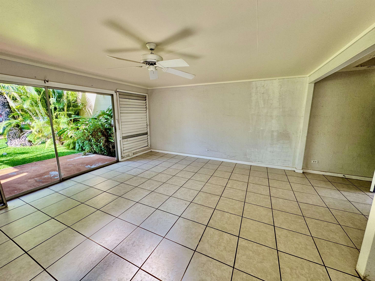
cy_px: 140
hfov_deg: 102.1
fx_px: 152
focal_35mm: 14
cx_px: 188
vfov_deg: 85.7
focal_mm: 2.22
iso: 100
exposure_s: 1/99
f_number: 2.2
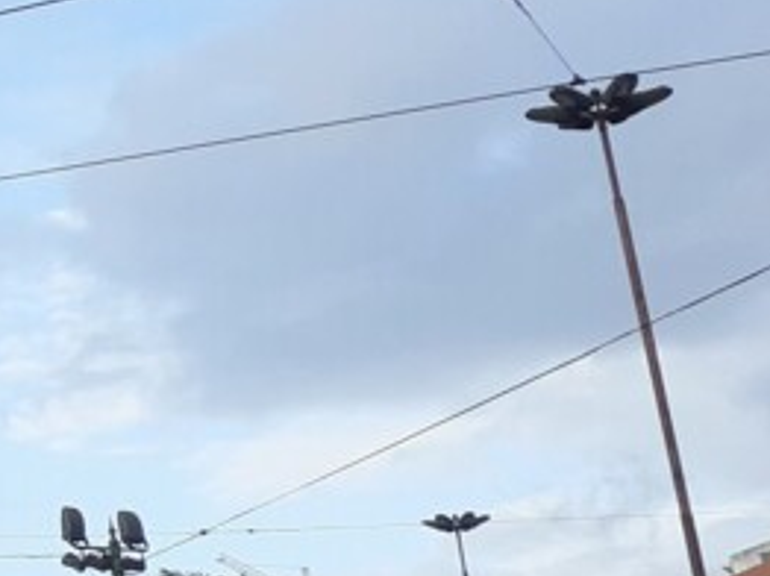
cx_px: -547
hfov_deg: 16.9
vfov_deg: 14.9
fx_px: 2200
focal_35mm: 99
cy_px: 238
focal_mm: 3.6
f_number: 1.9
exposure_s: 1/894
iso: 40
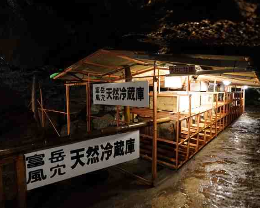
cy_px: 103
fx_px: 154
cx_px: 135
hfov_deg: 80.3
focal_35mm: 20
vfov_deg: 68.1
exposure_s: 1/30
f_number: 4
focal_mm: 16
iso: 6400
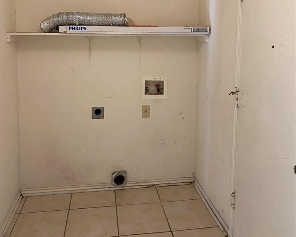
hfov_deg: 52.8
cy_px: 63
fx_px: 298
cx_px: 148
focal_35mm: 34
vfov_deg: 42.2
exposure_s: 1/60
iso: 200
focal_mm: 4.25
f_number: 1.8
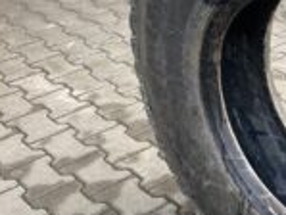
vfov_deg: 19.7
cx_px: 303
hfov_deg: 24.5
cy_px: 93
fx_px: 620
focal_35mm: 75
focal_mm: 4.25
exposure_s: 1/100
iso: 64
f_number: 1.8
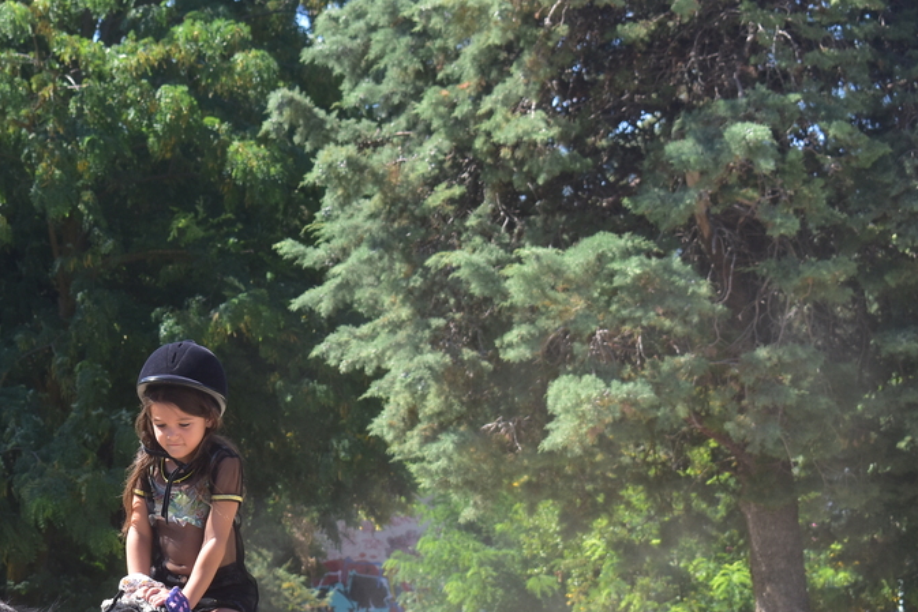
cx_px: 180
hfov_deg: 14.8
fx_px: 3515
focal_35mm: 138
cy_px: 465
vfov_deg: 9.9
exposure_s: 1/320
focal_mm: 55
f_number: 7.1
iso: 200
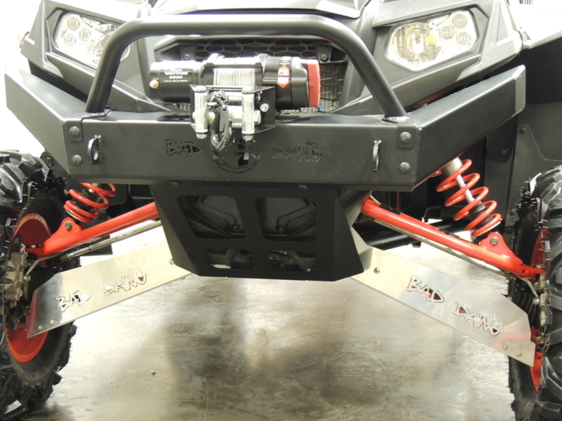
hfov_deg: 34.9
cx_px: 281
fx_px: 893
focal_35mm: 55
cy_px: 210
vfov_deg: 26.6
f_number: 3.7
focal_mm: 9.8
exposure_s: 1/5
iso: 800
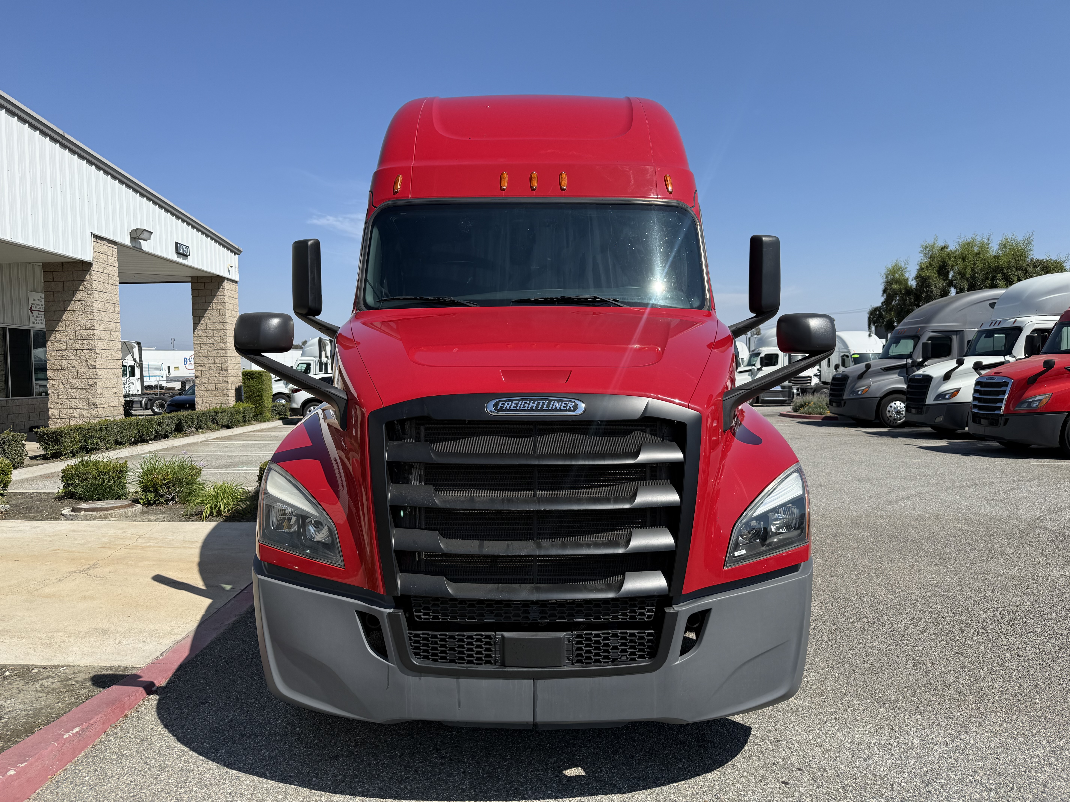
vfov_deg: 56.8
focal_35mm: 24
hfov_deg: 71.6
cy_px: 401
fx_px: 742
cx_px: 535
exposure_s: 1/4405
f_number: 1.78
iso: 80
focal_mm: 6.76
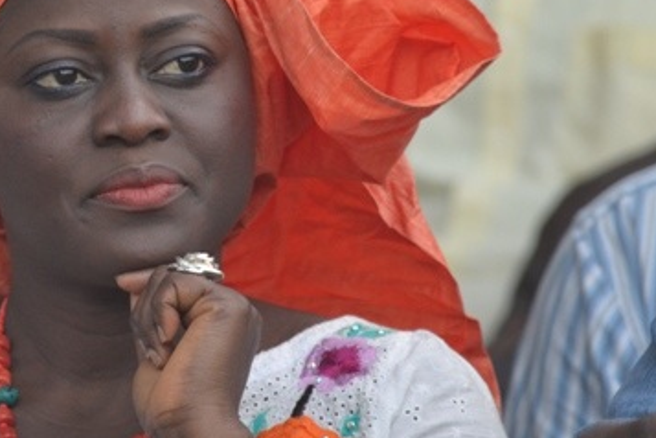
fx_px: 9183
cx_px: 162
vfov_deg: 2.7
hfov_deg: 4.1
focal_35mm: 504
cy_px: 103
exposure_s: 1/125
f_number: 5.6
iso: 800
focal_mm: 200
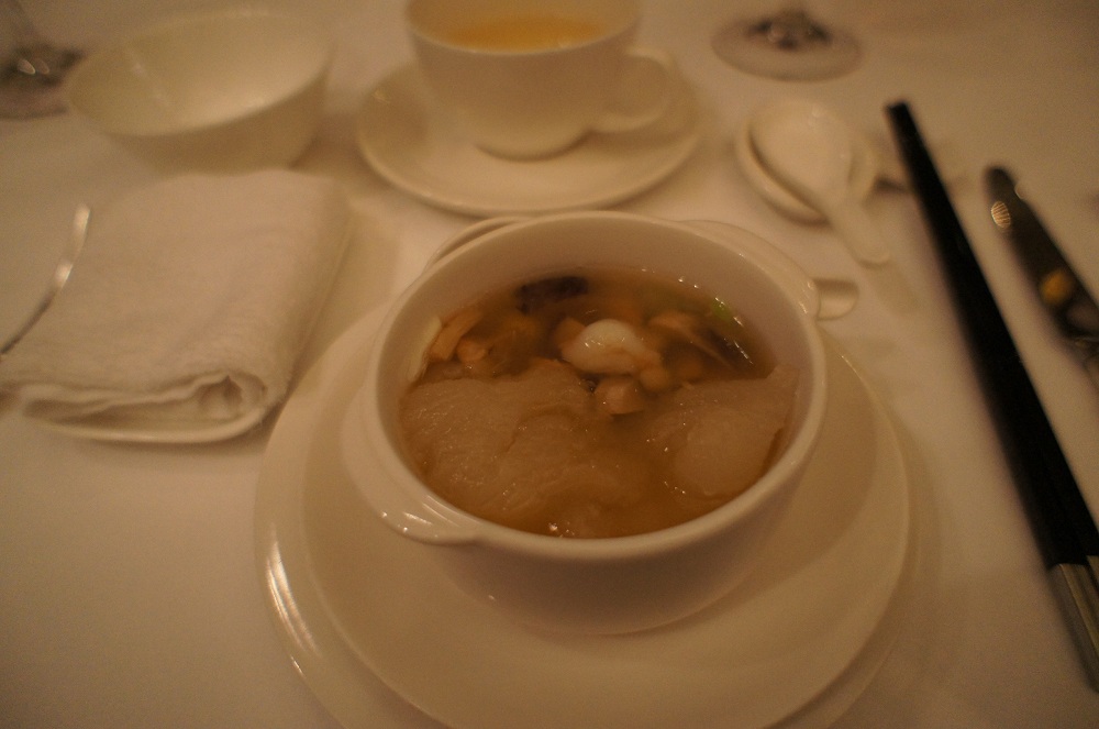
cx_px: 550
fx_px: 731
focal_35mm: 24
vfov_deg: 53.0
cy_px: 364
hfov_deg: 73.8
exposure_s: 1/160
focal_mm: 16
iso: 1600
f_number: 2.8
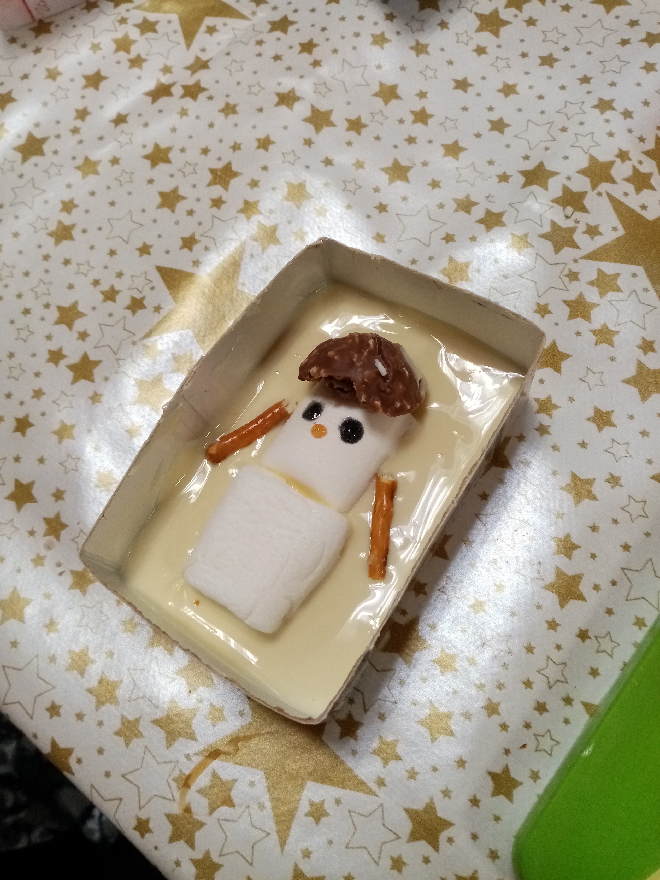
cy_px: 440
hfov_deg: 53.1
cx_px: 330
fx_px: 661
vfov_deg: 67.3
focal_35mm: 26
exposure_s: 1/33.3
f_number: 1.8
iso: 233
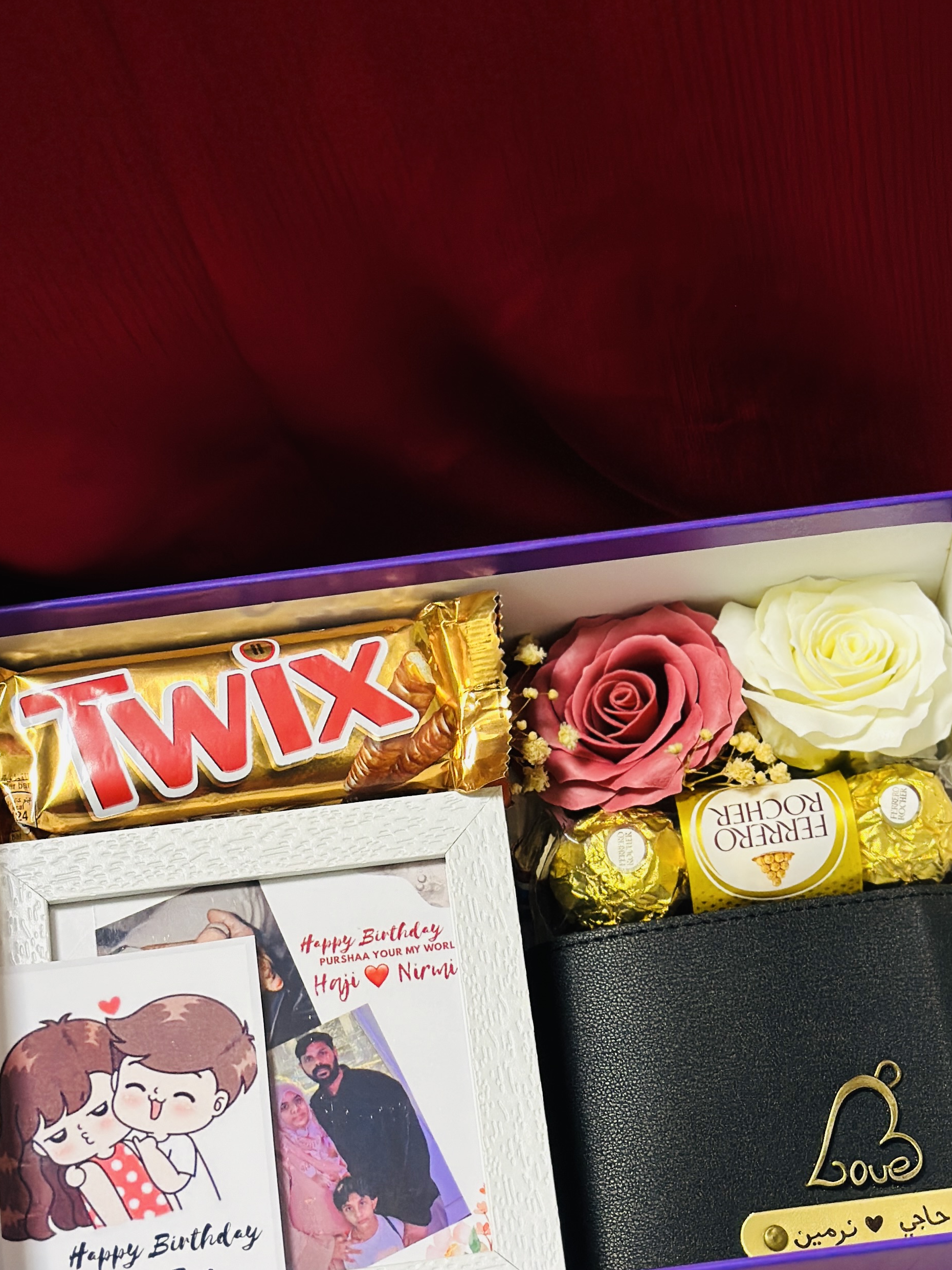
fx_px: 2860
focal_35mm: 78
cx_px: 538
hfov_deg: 18.9
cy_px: 623
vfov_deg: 25.0
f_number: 1.78
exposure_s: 1/50
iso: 160
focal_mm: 6.86
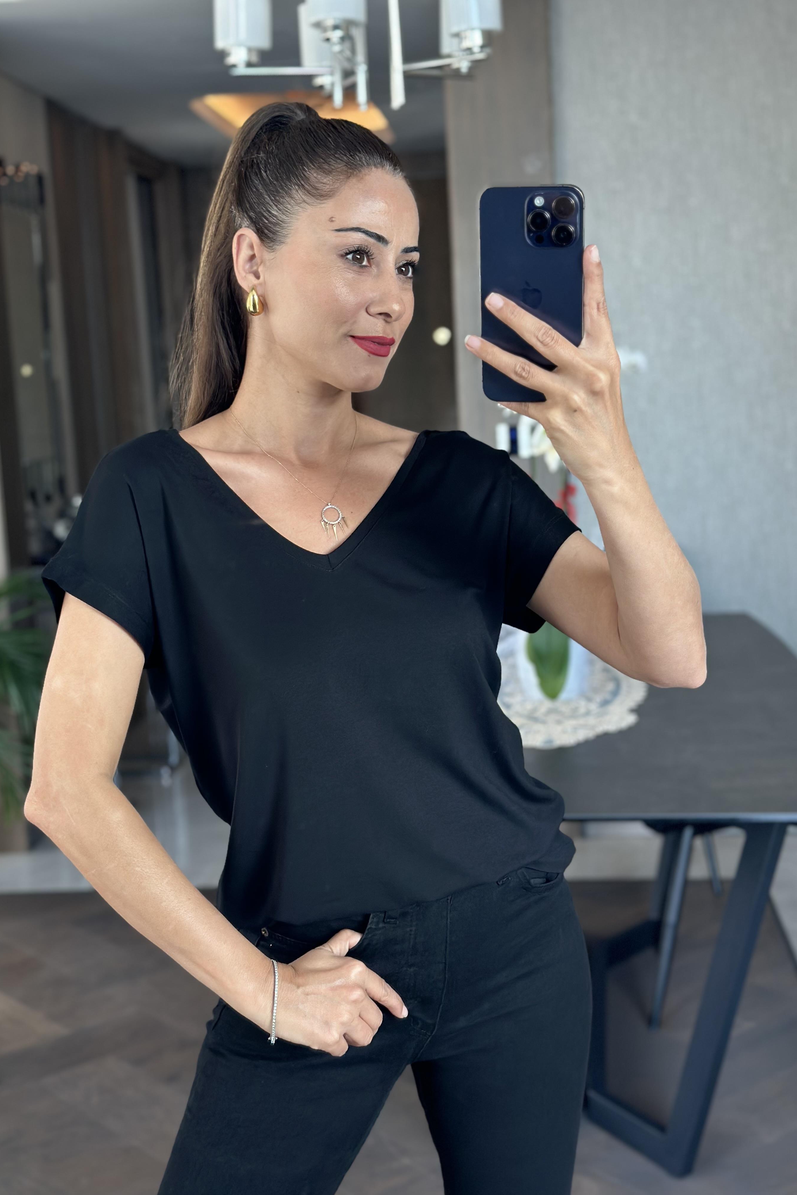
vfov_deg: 39.6
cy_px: 597
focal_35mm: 50
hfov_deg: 27.0
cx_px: 386
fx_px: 1660
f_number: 1.78
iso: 125
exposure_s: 1/60
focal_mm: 6.86
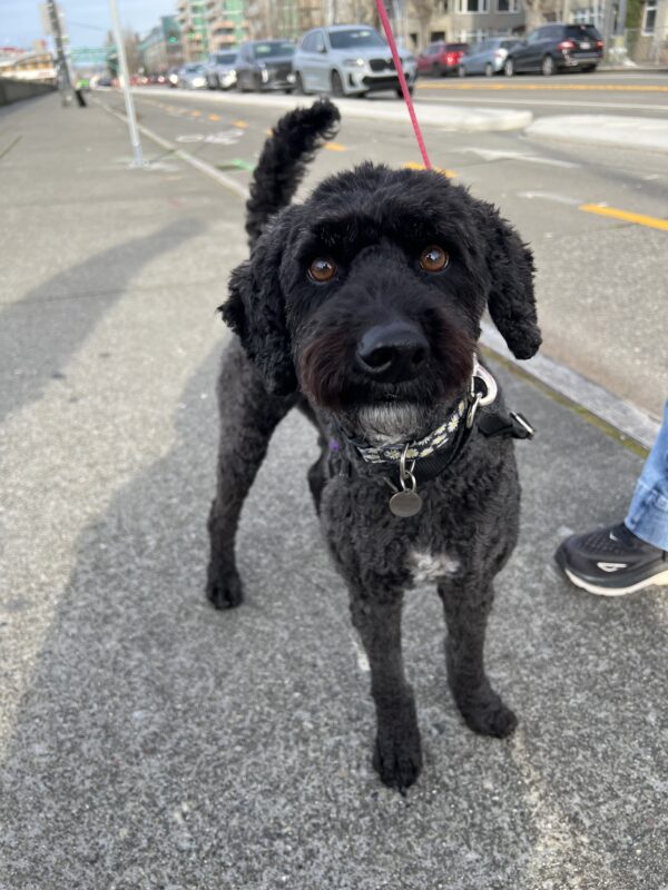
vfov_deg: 67.3
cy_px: 445
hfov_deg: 53.1
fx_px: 669
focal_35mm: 26
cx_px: 334
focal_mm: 5.7
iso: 50
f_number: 1.5
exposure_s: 1/743
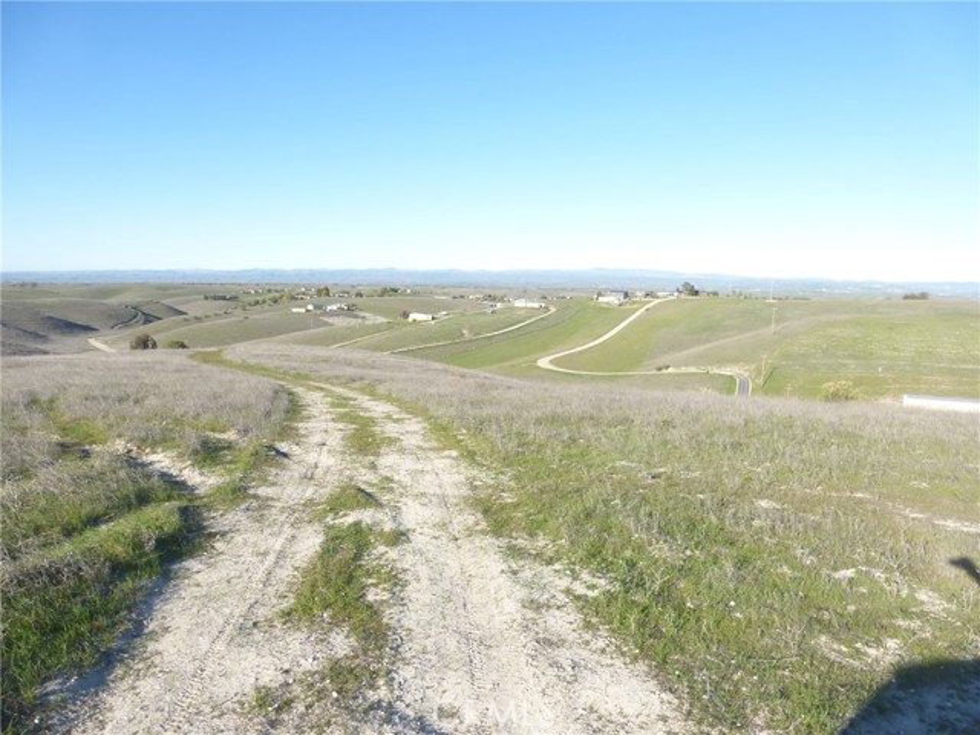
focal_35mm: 24
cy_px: 368
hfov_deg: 71.6
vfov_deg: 56.8
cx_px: 490
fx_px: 679
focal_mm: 4.3
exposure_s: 1/500
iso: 100
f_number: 4
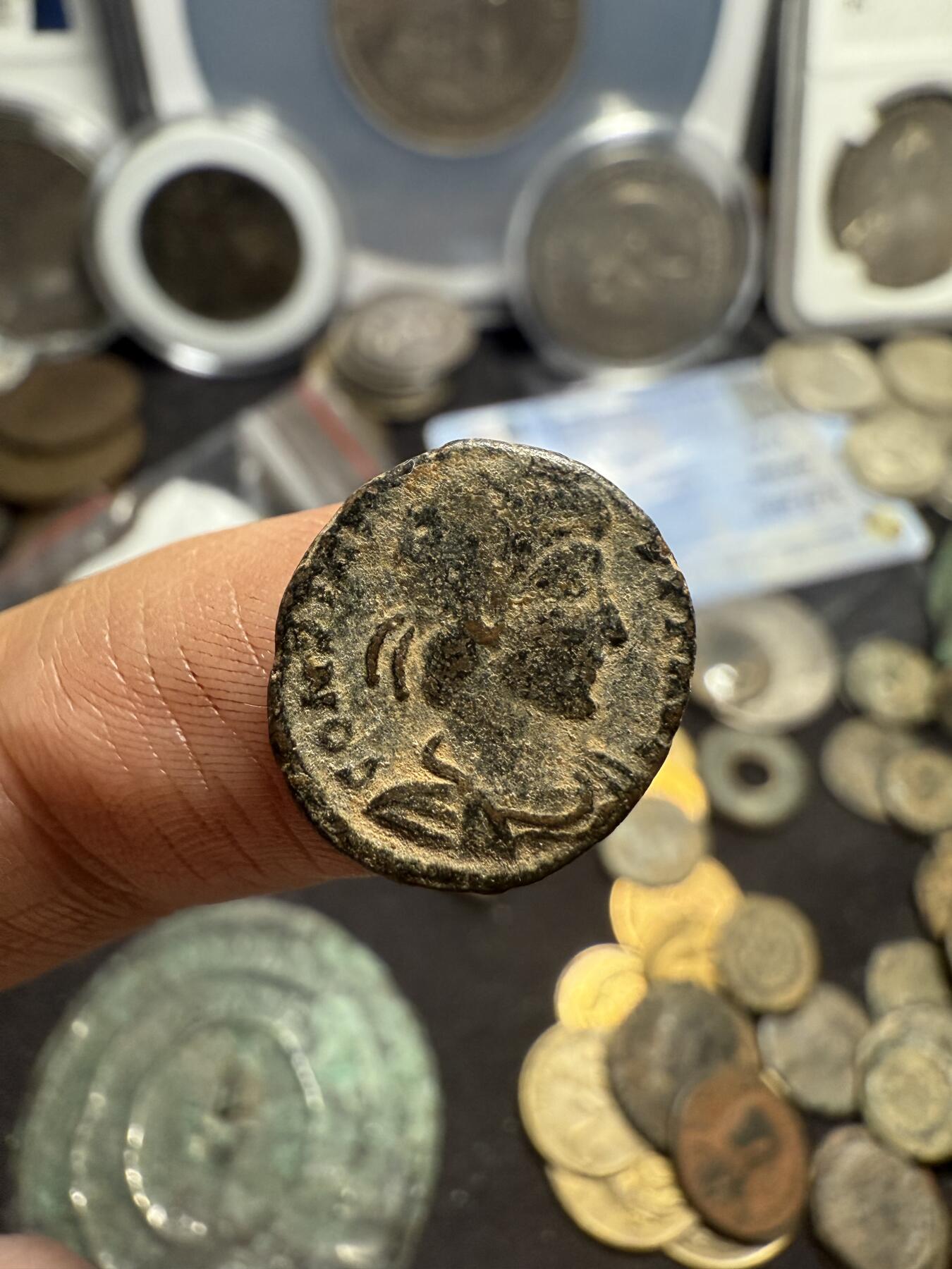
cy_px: 634
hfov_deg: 56.8
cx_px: 476
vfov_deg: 71.6
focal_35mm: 24
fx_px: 880
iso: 200
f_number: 2.2
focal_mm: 2.22
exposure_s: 1/99
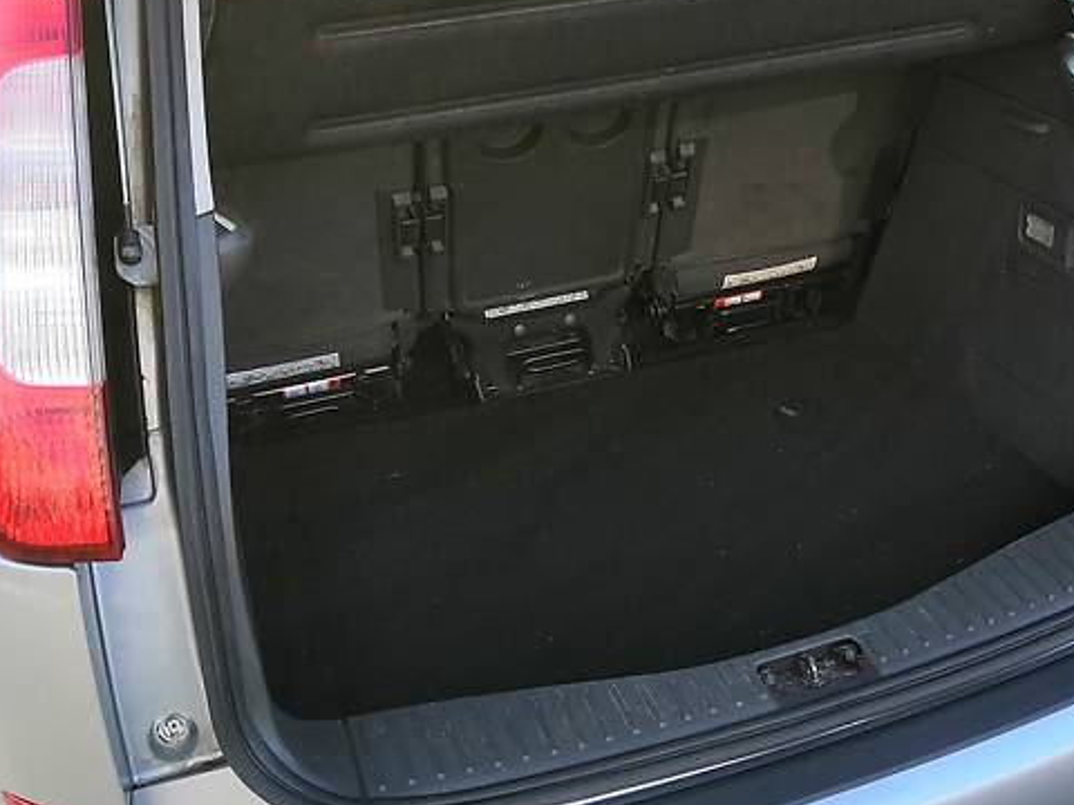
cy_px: 353
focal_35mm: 45
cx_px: 696
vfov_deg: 32.1
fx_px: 1396
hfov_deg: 41.6
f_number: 1.8
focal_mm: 4
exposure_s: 1/141
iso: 50
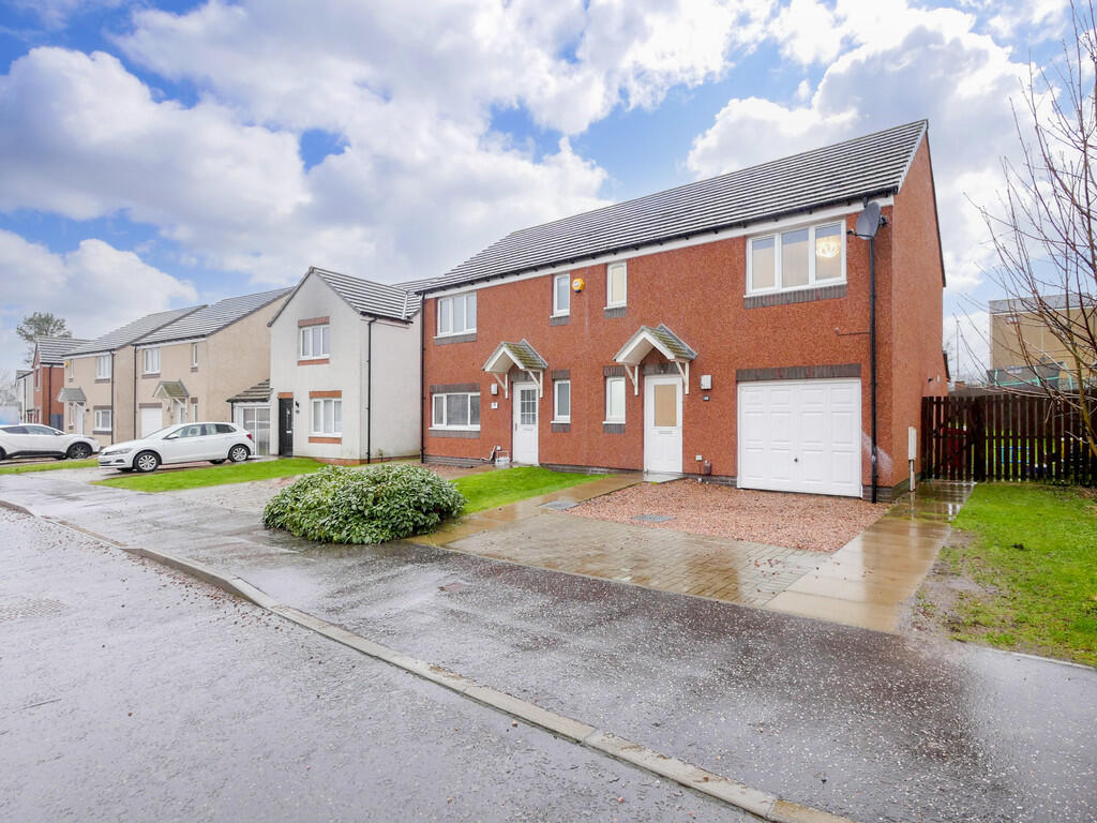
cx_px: 548
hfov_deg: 102.1
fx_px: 444
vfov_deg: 85.7
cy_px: 412
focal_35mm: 14
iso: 500
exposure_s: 1/60
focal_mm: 7
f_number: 4
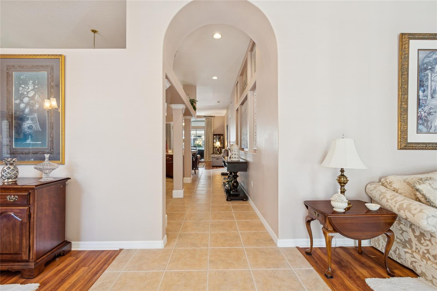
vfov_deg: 77.3
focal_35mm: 15
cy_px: 146
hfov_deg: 100.4
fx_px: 182
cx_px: 218
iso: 100
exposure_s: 1/1.25
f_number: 7.1
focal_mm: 10
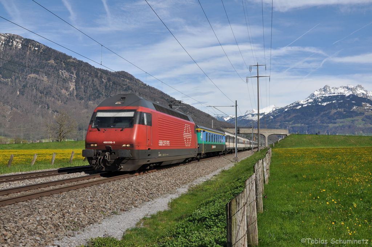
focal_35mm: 38
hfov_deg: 51.3
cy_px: 124
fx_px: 387
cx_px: 186
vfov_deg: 35.4
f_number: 9
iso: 200
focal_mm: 25
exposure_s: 1/640
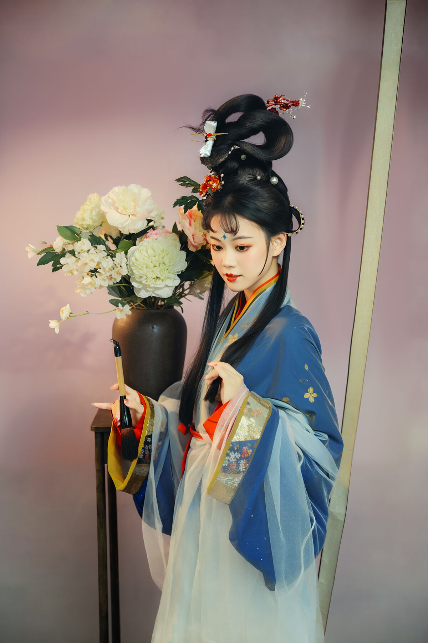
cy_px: 322
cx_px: 214
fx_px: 1373
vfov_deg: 26.3
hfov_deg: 17.7
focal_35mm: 77
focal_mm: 78
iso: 400
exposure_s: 1/80
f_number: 4
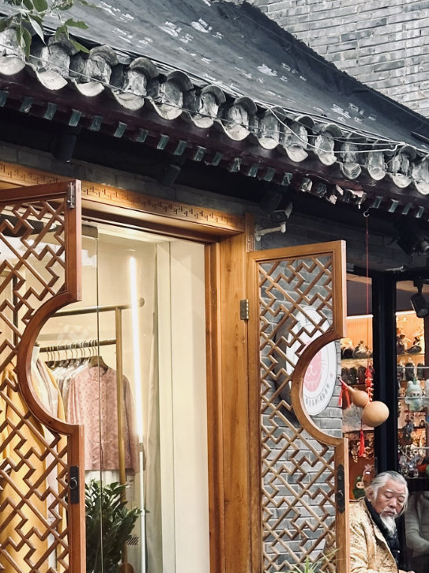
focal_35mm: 106
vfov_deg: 18.3
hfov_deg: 13.7
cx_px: -2
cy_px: 478
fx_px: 1753
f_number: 1.8
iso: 80
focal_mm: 6.9
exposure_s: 1/90
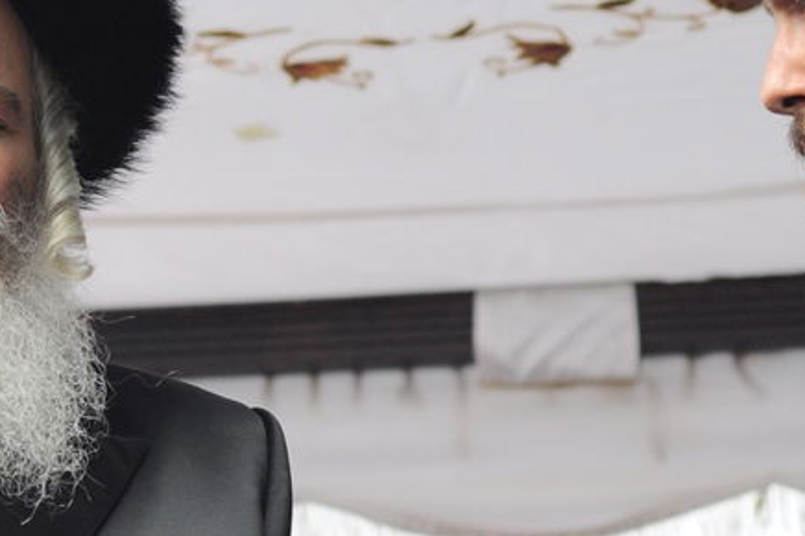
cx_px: -54
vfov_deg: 4.6
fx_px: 6685
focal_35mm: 299
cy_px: 224
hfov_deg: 6.9
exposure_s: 1/320
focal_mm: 85
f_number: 4.5
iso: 640
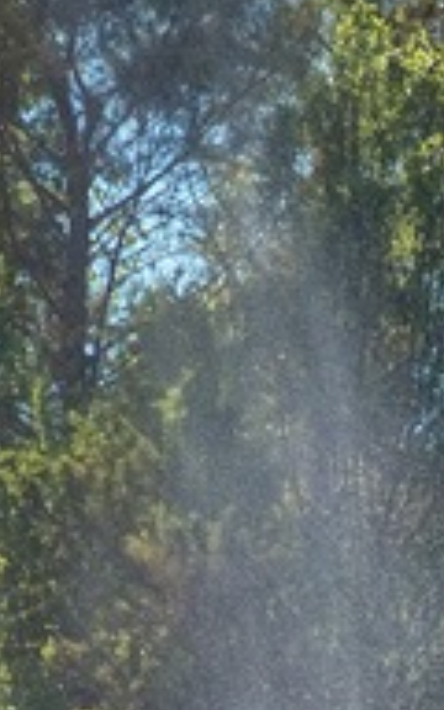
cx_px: 858
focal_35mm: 625
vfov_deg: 3.3
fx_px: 12100
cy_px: 1475
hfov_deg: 2.1
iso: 100
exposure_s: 1/320
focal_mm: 92
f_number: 9
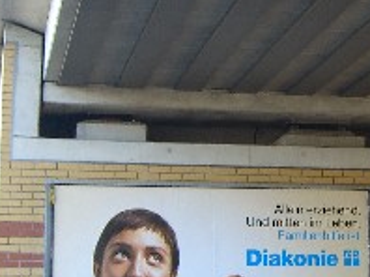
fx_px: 1260
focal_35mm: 118
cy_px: 82
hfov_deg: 16.5
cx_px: 336
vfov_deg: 12.5
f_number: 2.8
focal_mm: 7.9
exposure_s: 1/100
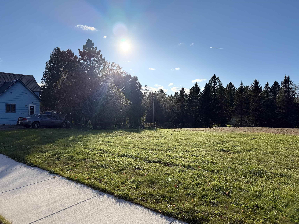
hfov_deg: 71.6
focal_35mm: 24
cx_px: 150
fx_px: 207
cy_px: 112
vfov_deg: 56.8
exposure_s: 1/7353
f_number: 1.78
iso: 80
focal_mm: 6.76
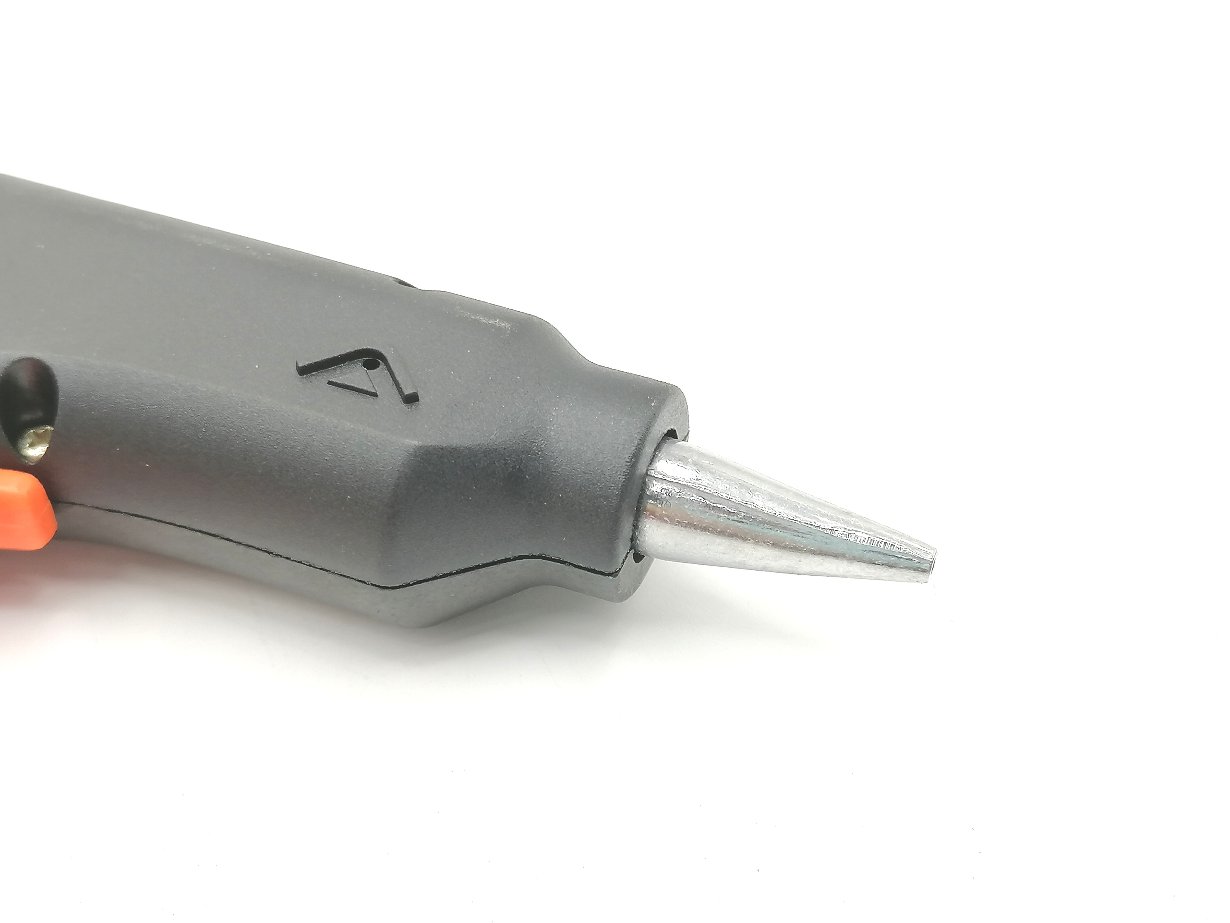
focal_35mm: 47
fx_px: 1670
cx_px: 615
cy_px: 462
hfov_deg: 40.4
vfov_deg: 30.9
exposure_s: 1/100
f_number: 1.8
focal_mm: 5.3
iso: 64
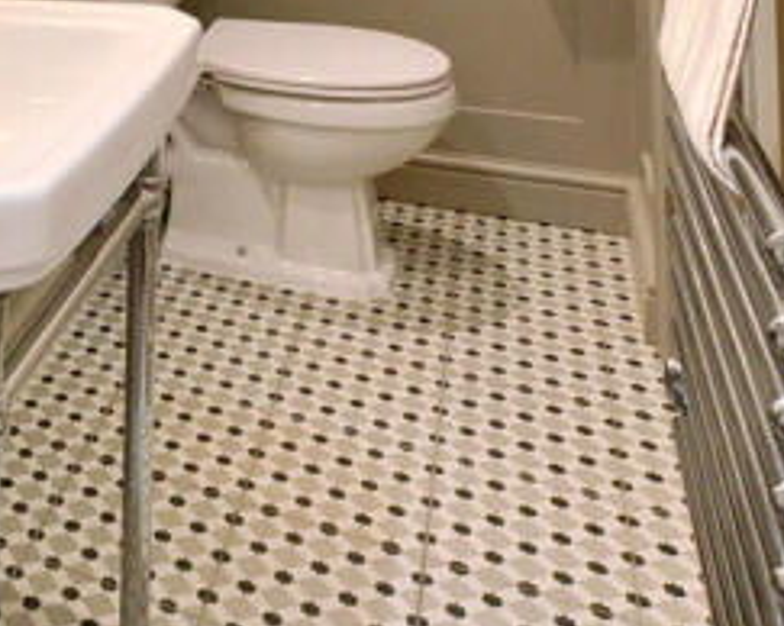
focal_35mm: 38
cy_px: 71
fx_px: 881
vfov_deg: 36.8
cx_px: -242
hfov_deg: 34.0
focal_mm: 10
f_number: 10
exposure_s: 1/15
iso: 450
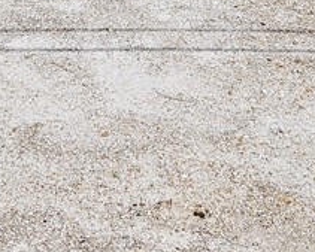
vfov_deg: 11.9
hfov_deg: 17.6
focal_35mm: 109
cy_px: -318
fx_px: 1017
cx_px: 115
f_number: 1.8
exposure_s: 1/4493
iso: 25
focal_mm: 5.4
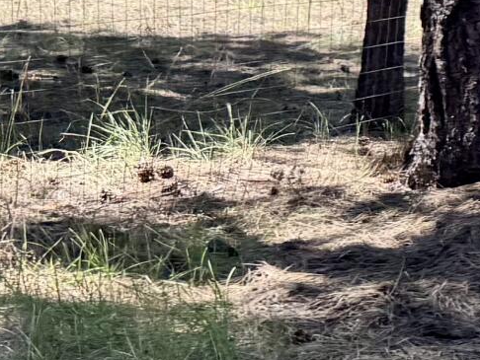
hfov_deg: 11.0
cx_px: 1193
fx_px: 2053
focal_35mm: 148
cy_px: 7
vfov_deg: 10.0
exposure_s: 1/627
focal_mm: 6.76
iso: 80
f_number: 1.78
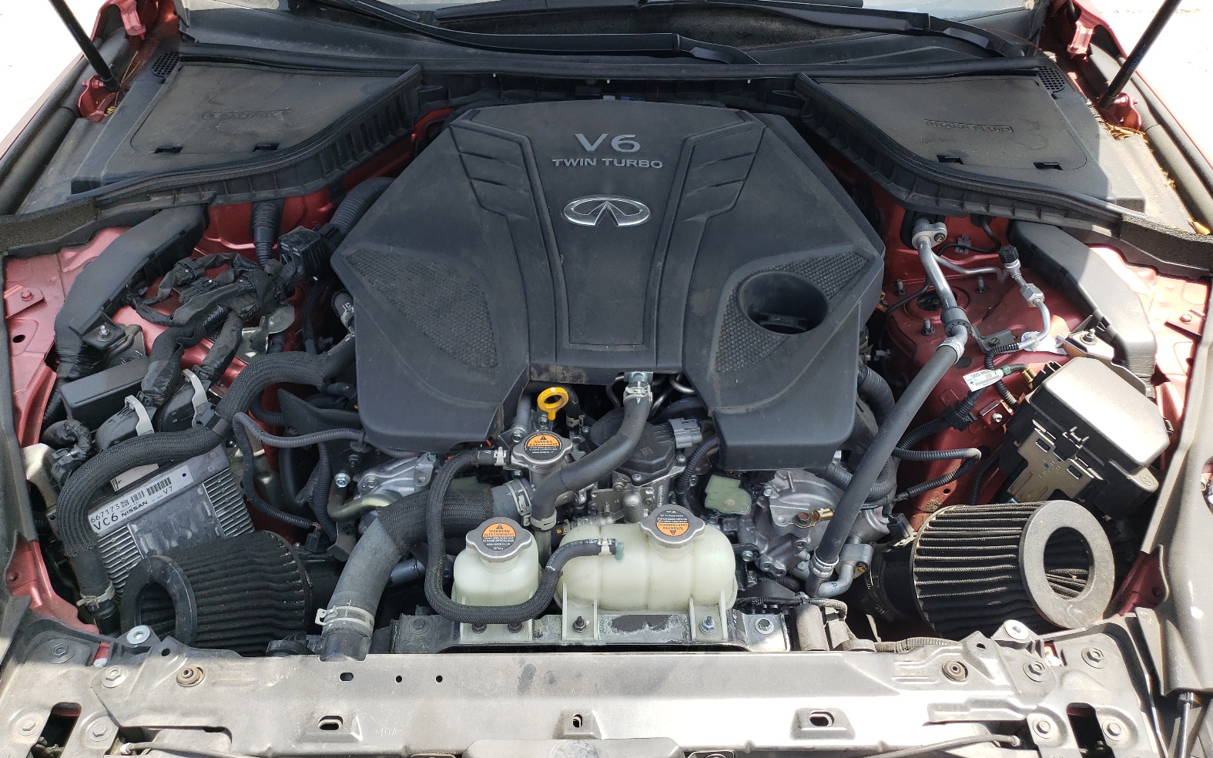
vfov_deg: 44.4
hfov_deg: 66.5
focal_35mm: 28
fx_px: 926
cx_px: 608
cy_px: 323
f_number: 1.5
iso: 50
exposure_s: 1/714
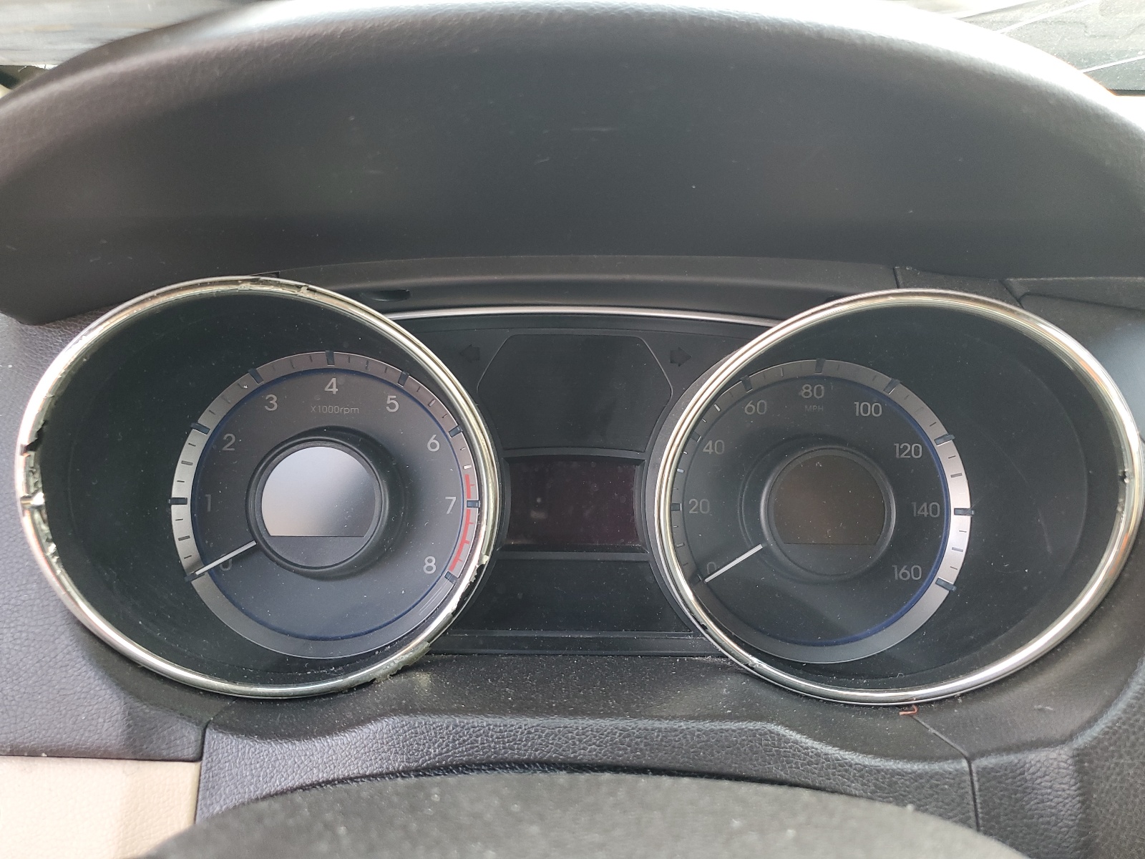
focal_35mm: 26
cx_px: 572
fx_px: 860
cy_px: 430
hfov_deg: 67.3
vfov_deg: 53.1
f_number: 1.5
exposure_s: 1/60.2
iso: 72
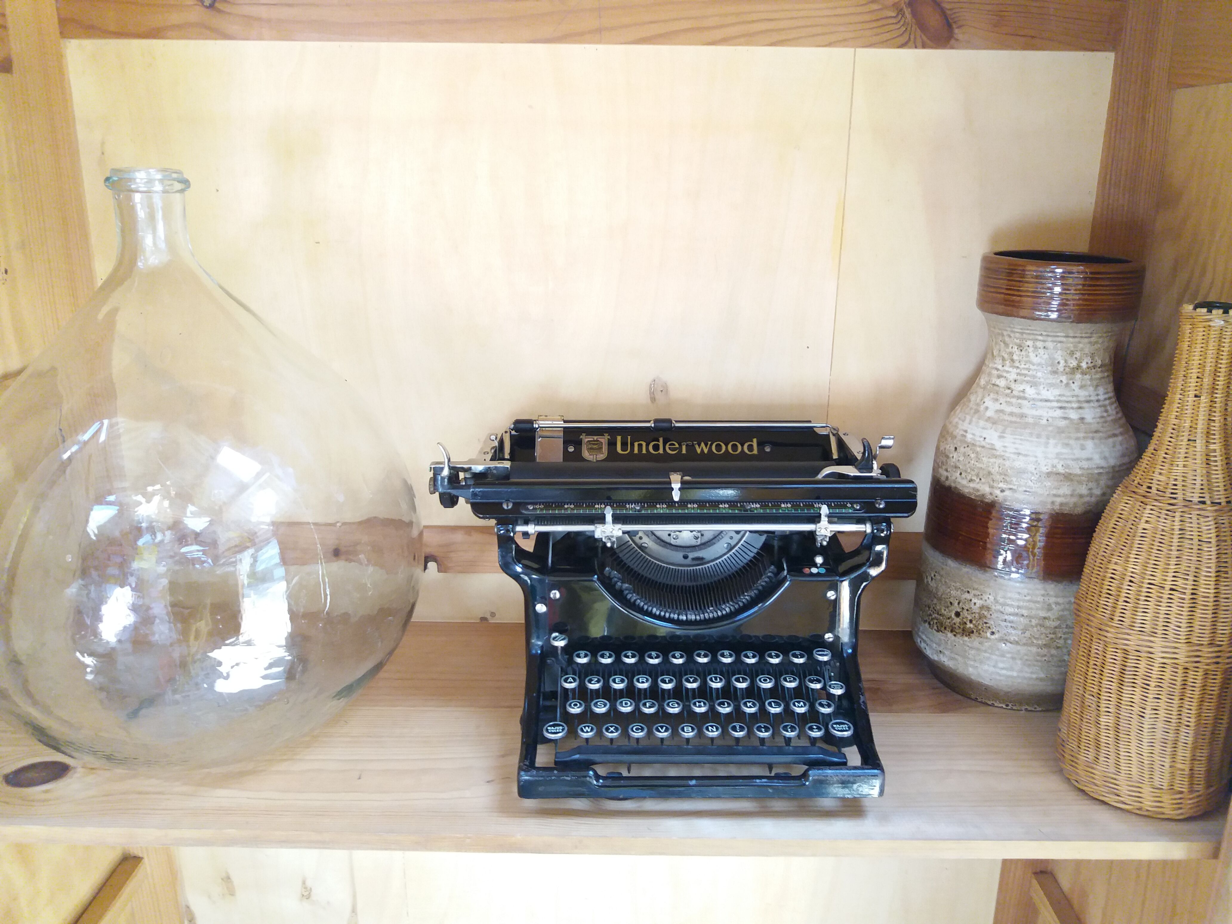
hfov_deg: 63.4
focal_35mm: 28
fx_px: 997
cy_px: 462
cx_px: 616
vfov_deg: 49.7
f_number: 1.9
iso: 200
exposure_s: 1/25
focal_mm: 3.7
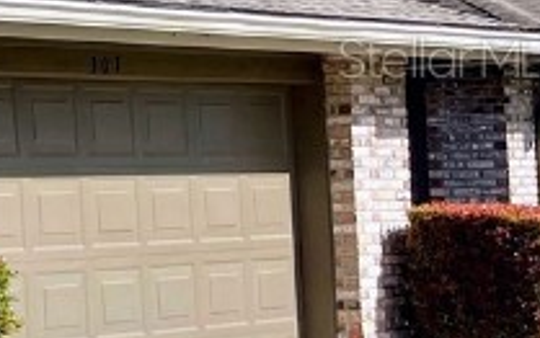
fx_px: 1988
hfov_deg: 12.4
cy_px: 57
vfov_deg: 9.7
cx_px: -742
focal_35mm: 135
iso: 32
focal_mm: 4.2
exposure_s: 1/2817
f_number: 1.6
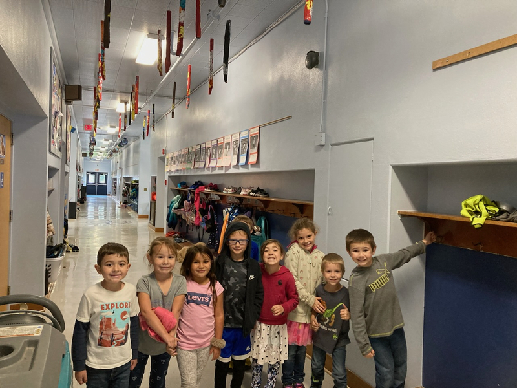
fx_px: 418
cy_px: 194
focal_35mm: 28
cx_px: 258
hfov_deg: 63.4
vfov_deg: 49.7
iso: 250
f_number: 1.8
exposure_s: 1/40
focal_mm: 3.99
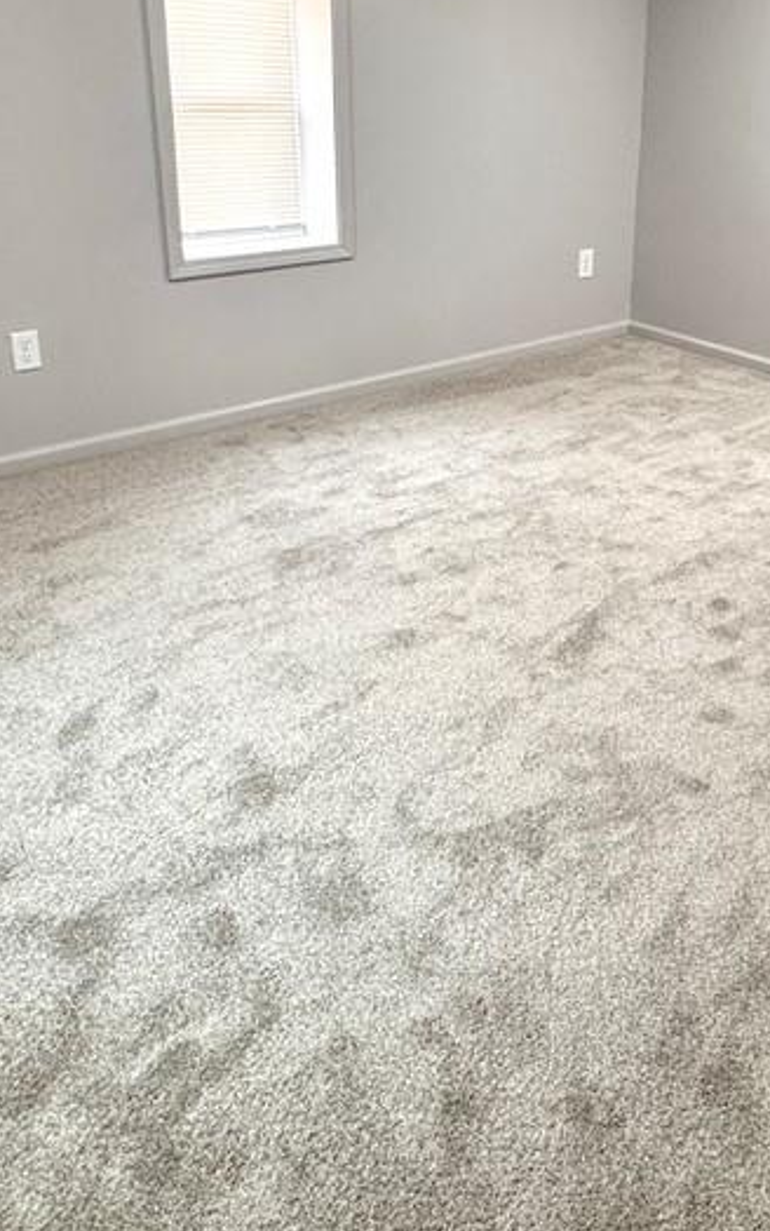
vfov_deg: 62.4
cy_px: 376
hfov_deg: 42.3
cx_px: 545
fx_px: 973
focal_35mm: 29
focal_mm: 2.22
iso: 200
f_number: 2.2
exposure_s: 1/60
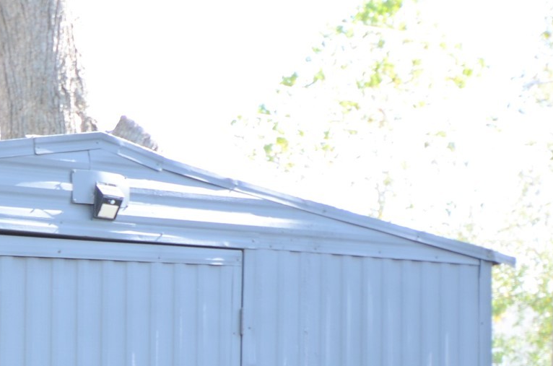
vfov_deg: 13.7
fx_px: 1471
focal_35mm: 96
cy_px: 449
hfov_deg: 20.4
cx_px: -47
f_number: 5.6
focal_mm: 24
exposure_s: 1/125
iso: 400
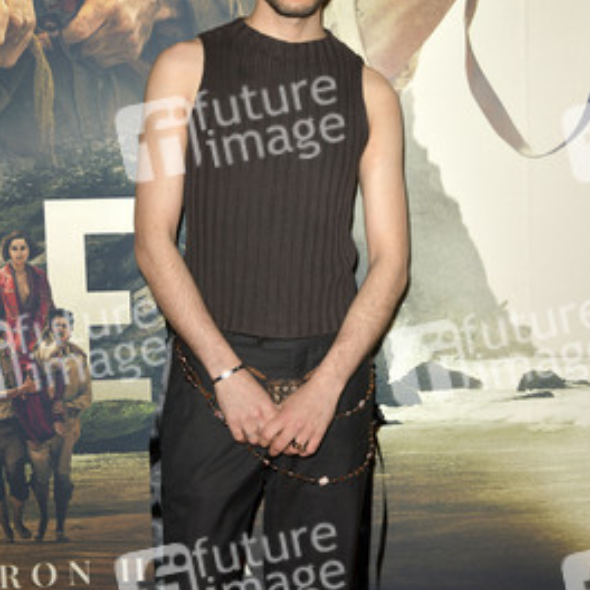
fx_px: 1292
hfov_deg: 25.7
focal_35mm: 67
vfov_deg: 25.7
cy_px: 241
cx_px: 295
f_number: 5.6
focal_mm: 52
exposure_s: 1/250
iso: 250
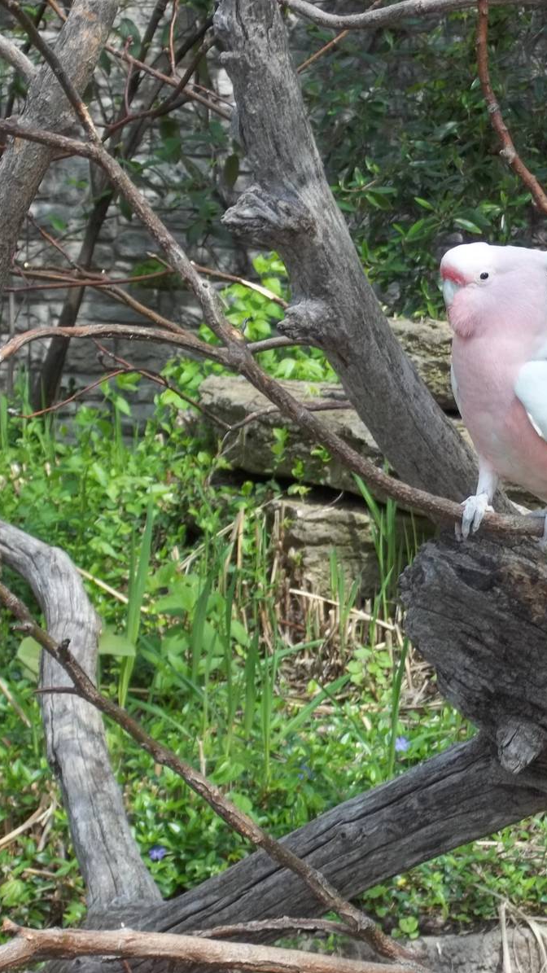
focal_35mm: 140
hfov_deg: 8.6
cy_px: 487
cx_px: 532
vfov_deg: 15.3
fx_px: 3611
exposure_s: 1/200
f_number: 5.2
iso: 64
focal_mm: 17.1
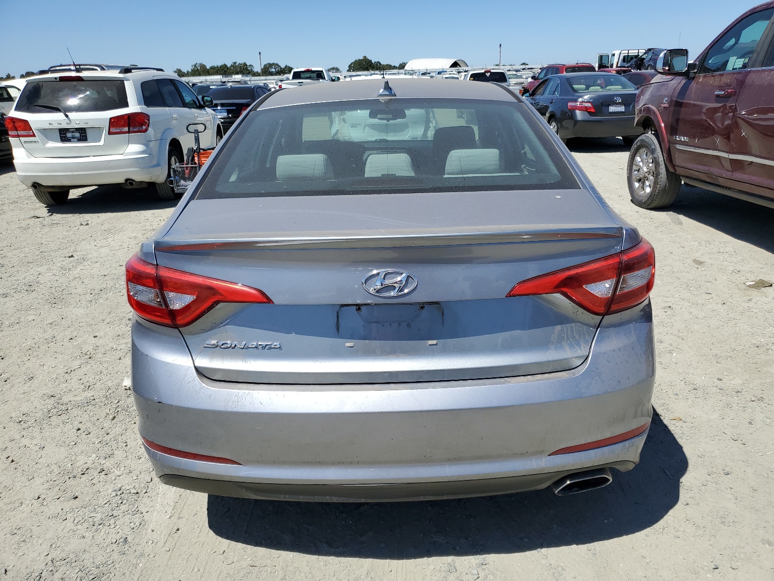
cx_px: 387
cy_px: 290
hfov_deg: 67.3
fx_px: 581
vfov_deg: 53.1
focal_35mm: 26
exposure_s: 1/3333
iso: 50
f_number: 1.5
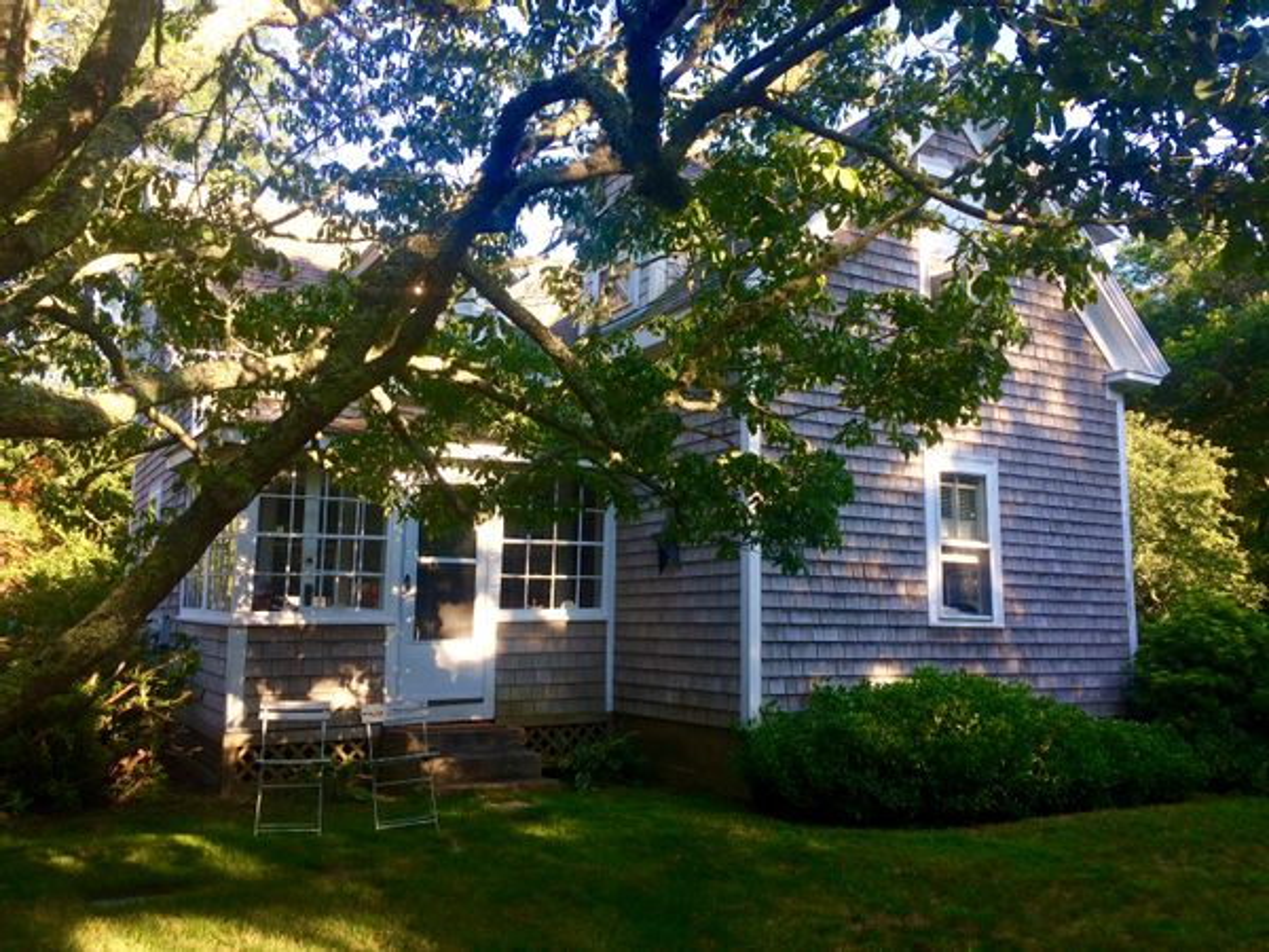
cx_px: 634
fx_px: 1063
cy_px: 476
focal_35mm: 29
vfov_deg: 48.2
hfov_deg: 61.7
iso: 32
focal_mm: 4.15
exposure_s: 1/175
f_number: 2.2
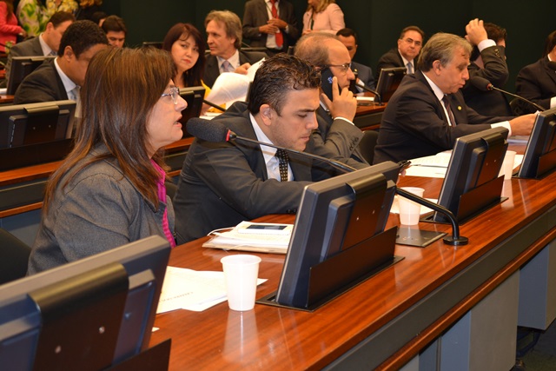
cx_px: 278
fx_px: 880
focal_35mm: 57
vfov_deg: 23.8
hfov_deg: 35.0
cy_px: 186
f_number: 5
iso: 560
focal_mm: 38
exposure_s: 1/60
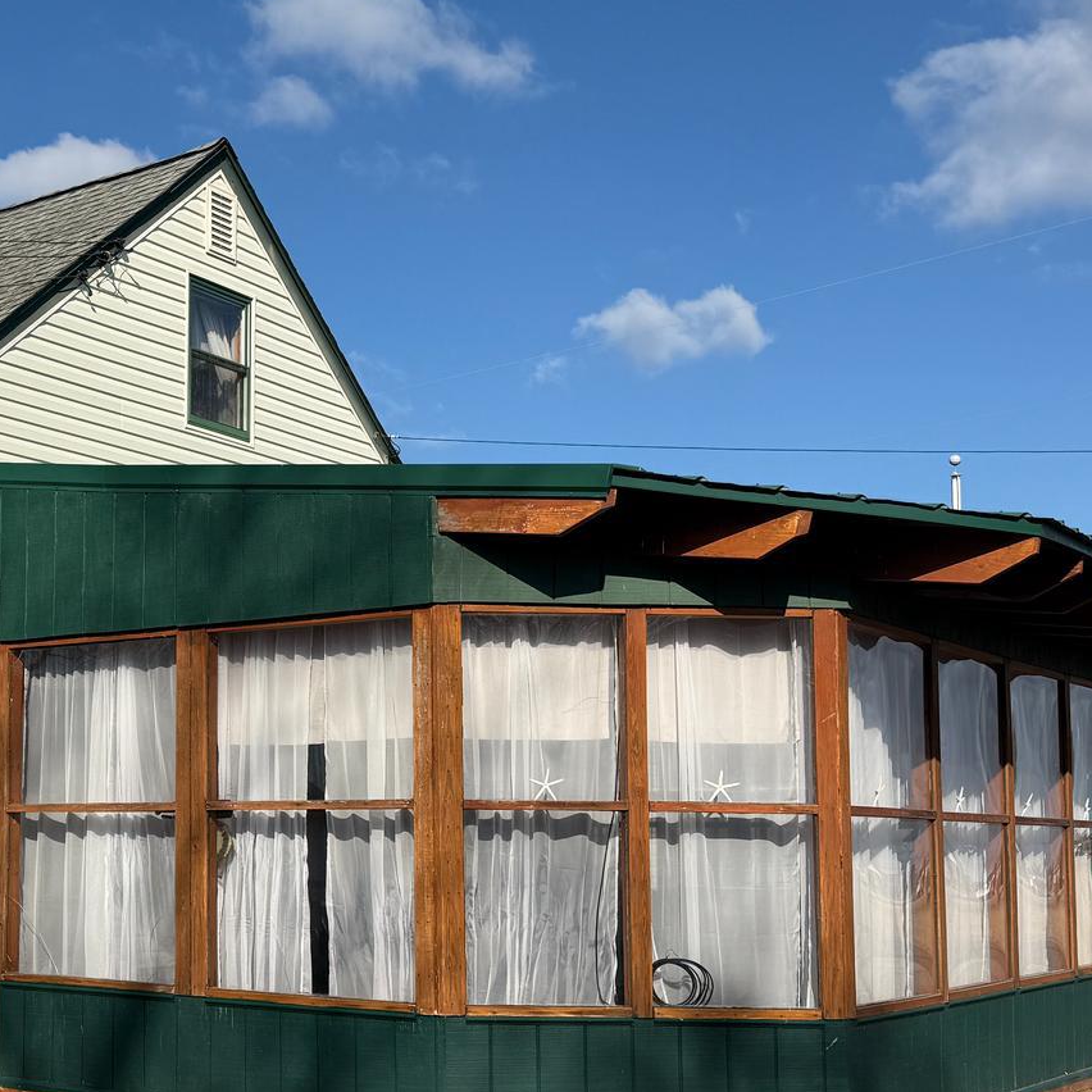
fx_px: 1820
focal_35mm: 51
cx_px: 160
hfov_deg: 32.1
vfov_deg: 33.2
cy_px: 687
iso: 80
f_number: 1.78
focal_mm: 6.76
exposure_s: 1/8130
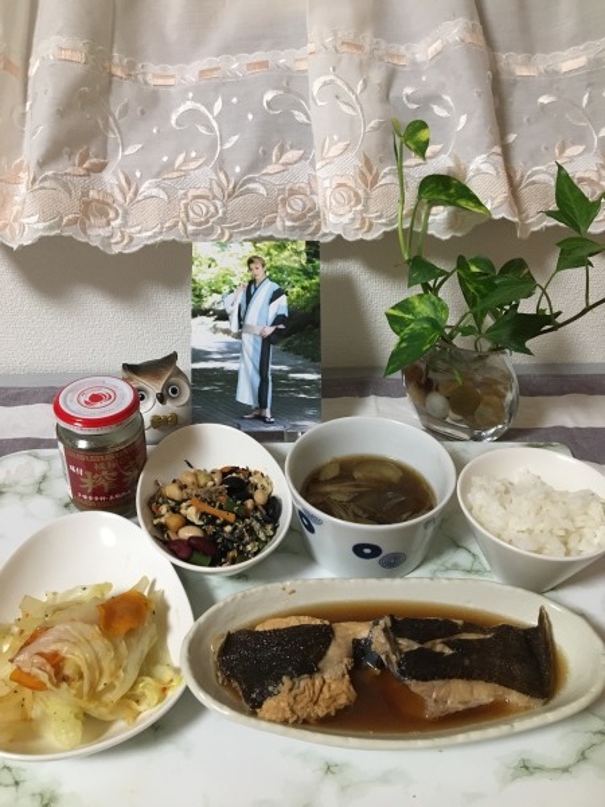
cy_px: 404
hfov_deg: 48.2
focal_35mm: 29
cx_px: 302
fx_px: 676
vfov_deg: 61.7
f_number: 2.2
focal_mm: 4.15
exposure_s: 1/25
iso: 200
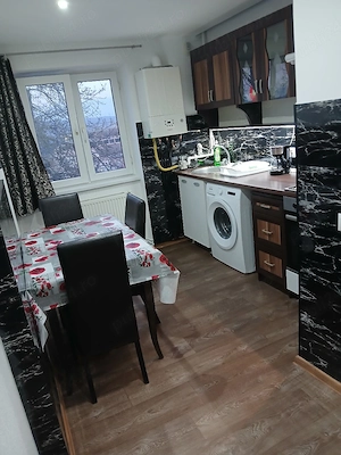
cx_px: 170
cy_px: 228
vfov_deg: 67.3
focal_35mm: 26
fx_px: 341
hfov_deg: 53.1
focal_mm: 3.98
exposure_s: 1/33.3
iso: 250
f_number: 1.8
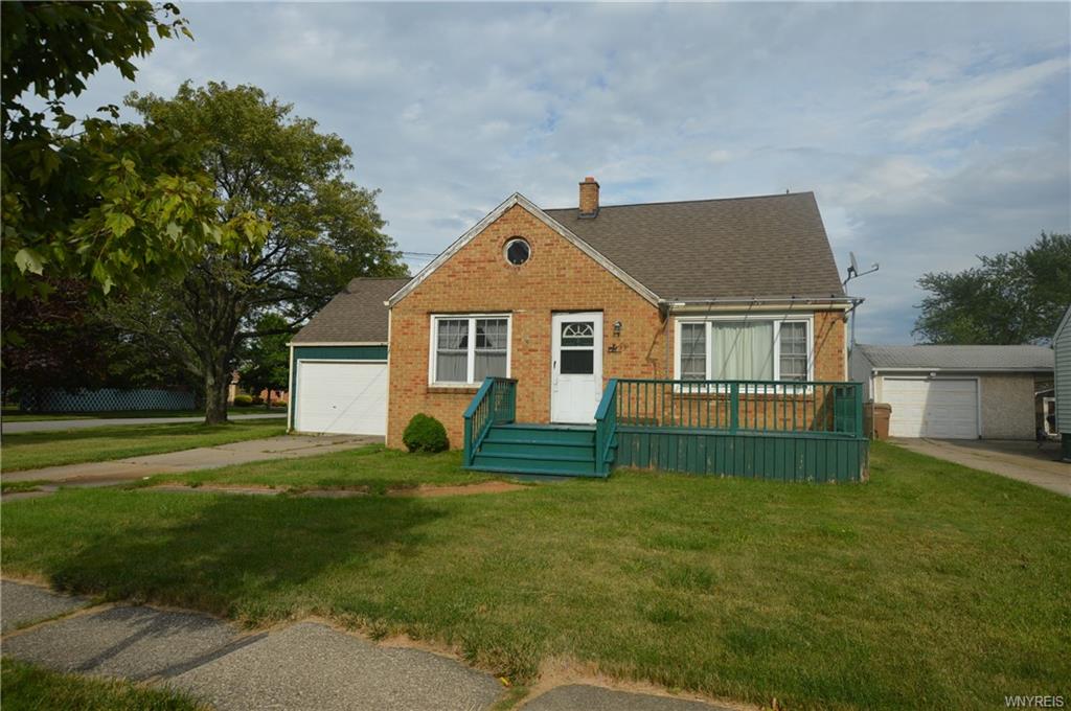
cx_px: 536
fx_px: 624
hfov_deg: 81.3
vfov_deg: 59.4
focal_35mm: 21
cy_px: 356
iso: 100
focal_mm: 14
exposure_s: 1/320
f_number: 8
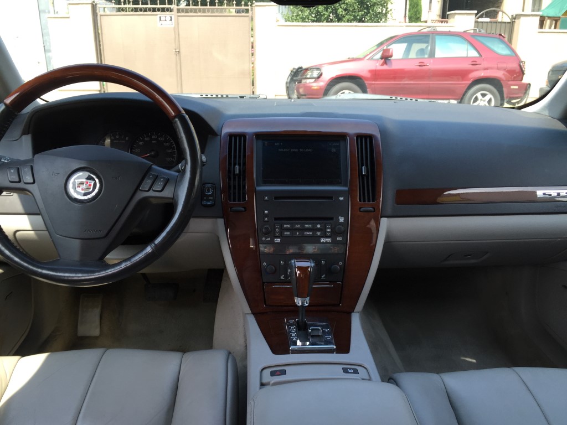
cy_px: 212
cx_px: 284
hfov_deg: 61.7
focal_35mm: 29
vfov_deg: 48.2
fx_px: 475
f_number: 2.2
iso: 32
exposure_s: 1/190
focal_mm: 4.15
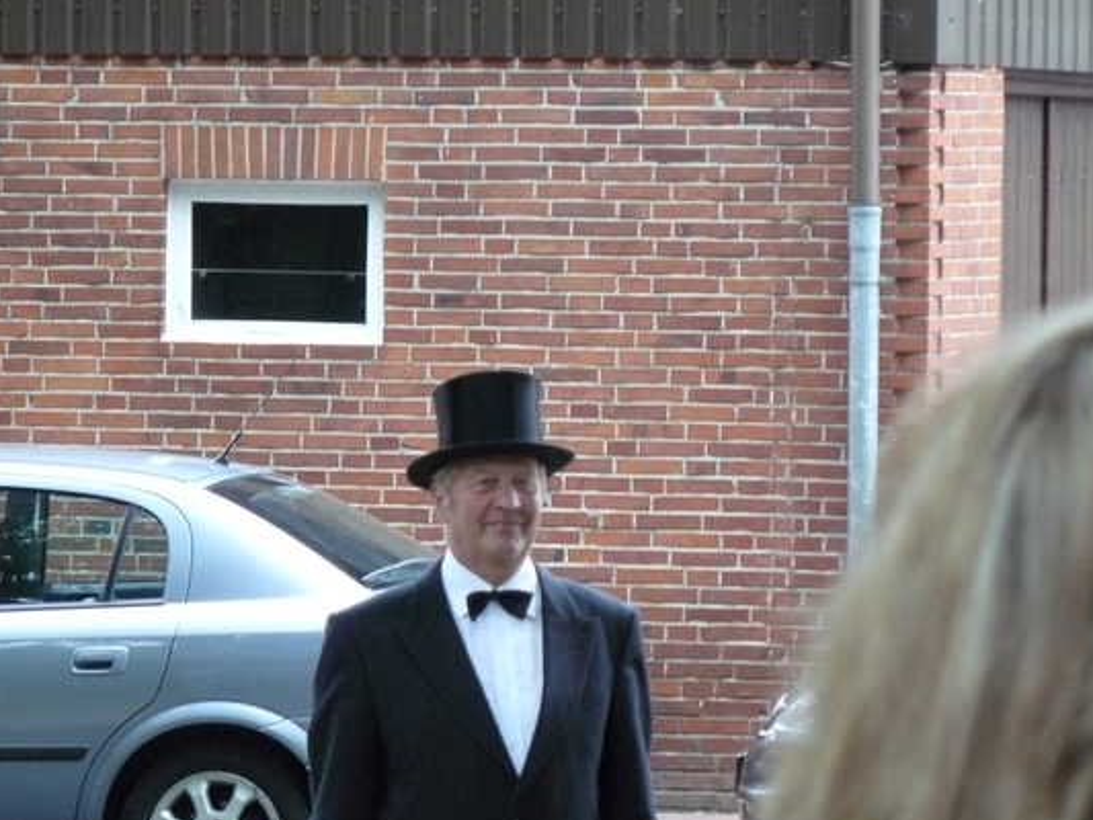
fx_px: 6222
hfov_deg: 10.0
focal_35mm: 197
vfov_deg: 7.5
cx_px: 576
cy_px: 394
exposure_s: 1/125
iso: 400
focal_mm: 29.1
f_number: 3.3
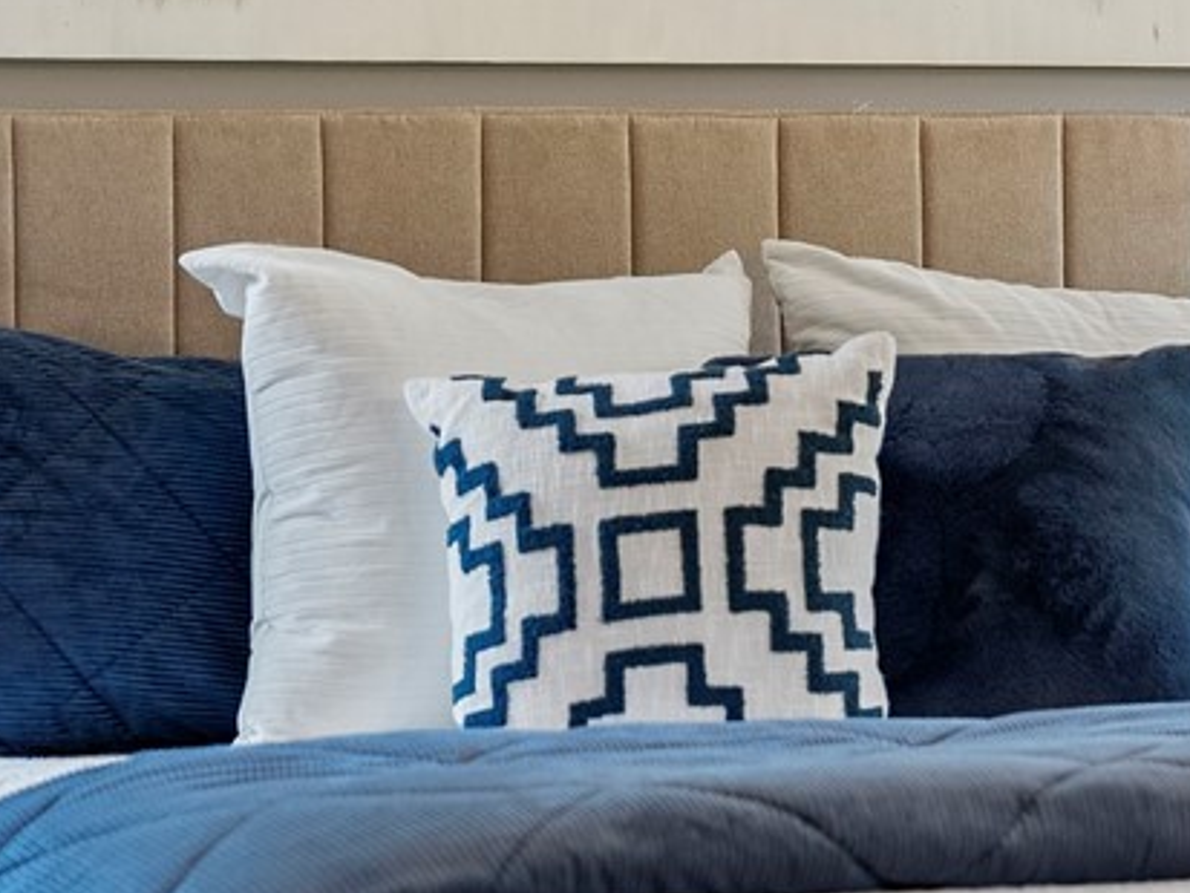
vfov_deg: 8.4
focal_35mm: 177
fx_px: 6087
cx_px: 1310
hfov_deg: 11.0
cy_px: 242
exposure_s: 1/100
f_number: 2.8
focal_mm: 70
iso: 800
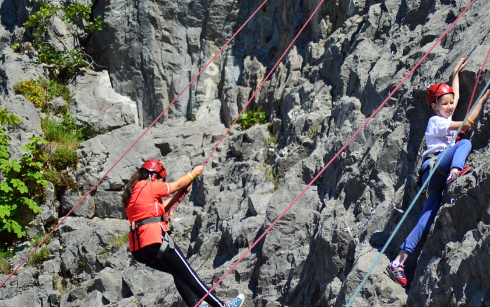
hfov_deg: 11.3
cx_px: 280
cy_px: 147
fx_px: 2484
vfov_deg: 7.1
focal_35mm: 186
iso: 400
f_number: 4
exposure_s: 1/4000
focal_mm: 100
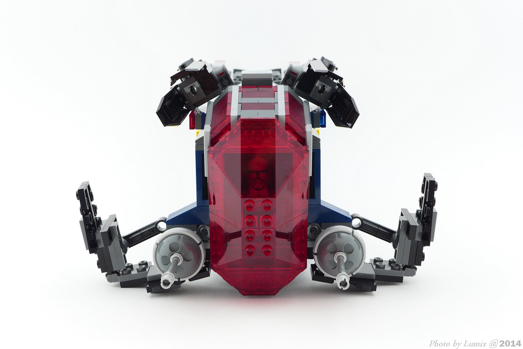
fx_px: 945
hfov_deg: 30.9
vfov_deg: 20.9
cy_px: 174
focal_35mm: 65
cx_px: 262
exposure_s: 1/10
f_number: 4.5
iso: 80
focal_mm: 12.8
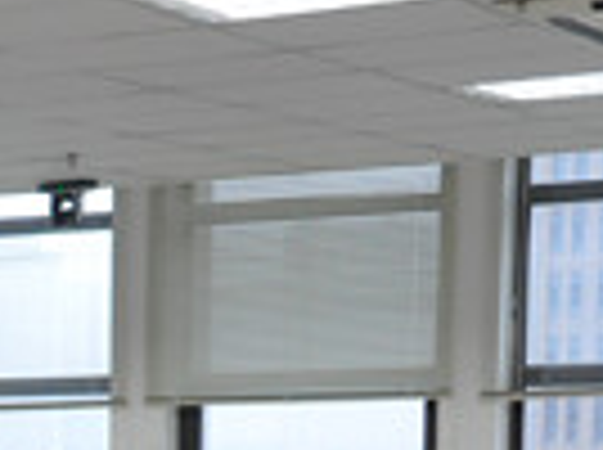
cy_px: 754
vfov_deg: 9.2
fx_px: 2678
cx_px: -630
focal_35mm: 154
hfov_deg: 11.5
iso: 1000
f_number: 6.3
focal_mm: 22
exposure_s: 1/40
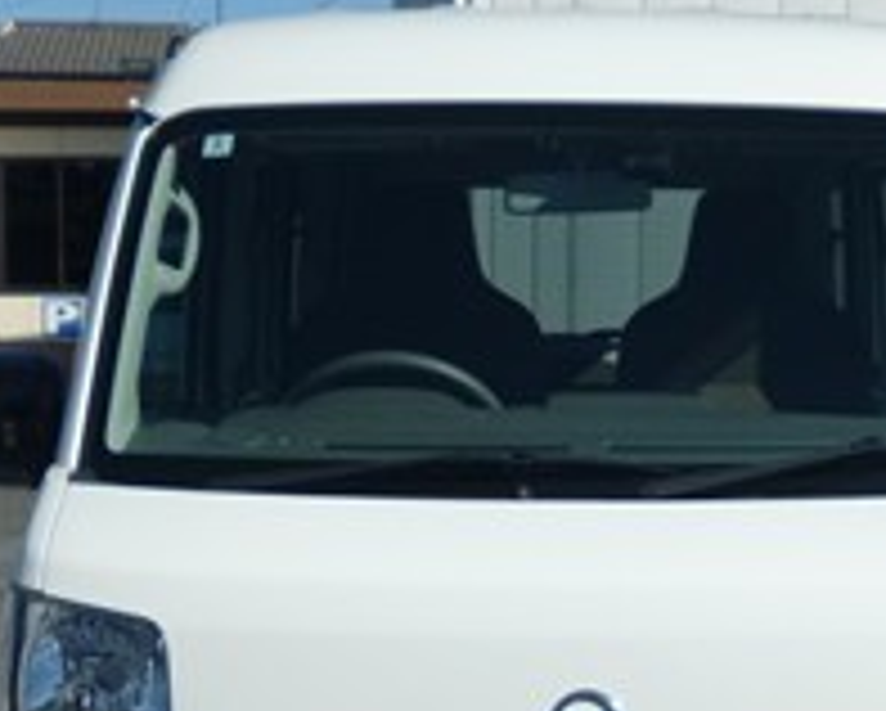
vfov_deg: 20.2
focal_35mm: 76
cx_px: 598
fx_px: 1995
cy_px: 423
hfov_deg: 24.9
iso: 100
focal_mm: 4.3
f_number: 9
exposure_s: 1/400
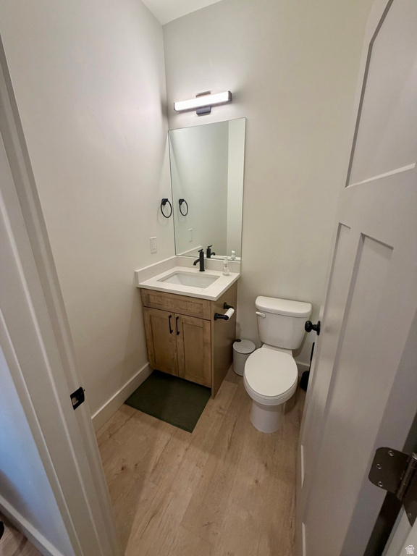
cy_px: 278
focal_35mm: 14
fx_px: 225
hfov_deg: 85.7
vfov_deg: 102.1
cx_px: 208
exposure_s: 1/120
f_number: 2.2
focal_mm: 2.22
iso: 250
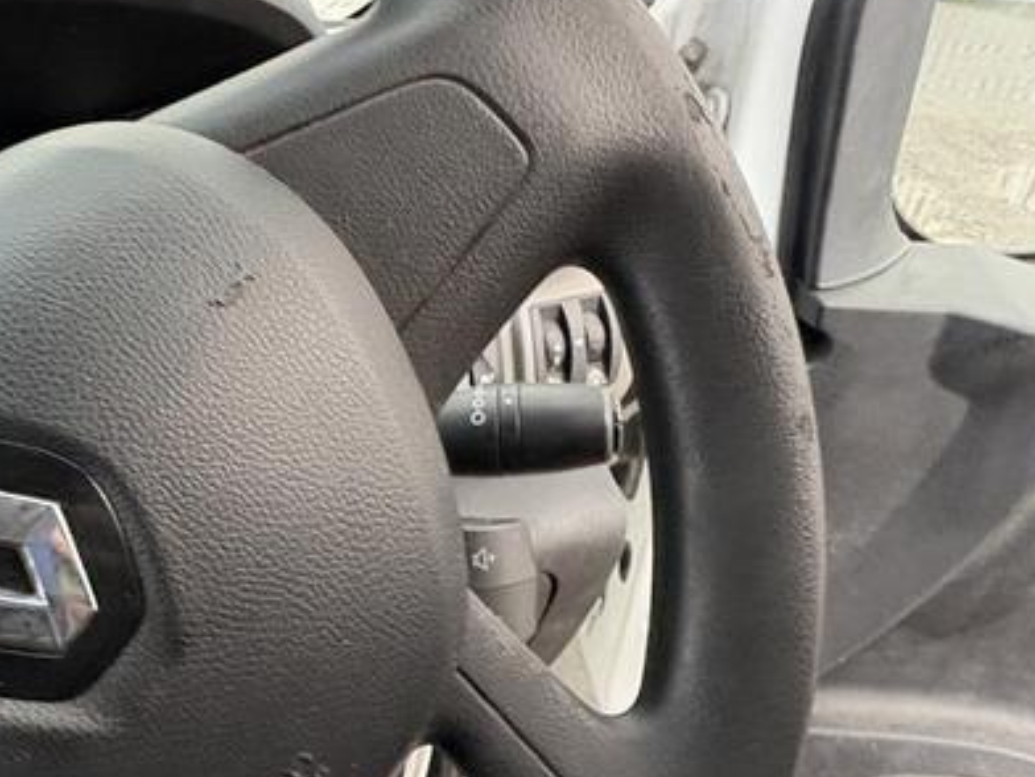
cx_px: 140
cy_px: 468
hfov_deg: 51.4
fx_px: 957
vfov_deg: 43.9
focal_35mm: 32
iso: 500
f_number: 2.2
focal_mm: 2.22
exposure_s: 1/60
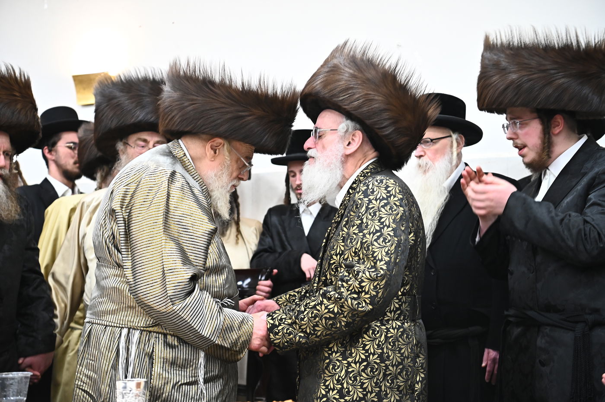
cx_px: 302
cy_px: 201
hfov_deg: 35.7
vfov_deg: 24.2
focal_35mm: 56
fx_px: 940
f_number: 3.5
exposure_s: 1/200
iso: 2500
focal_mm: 56
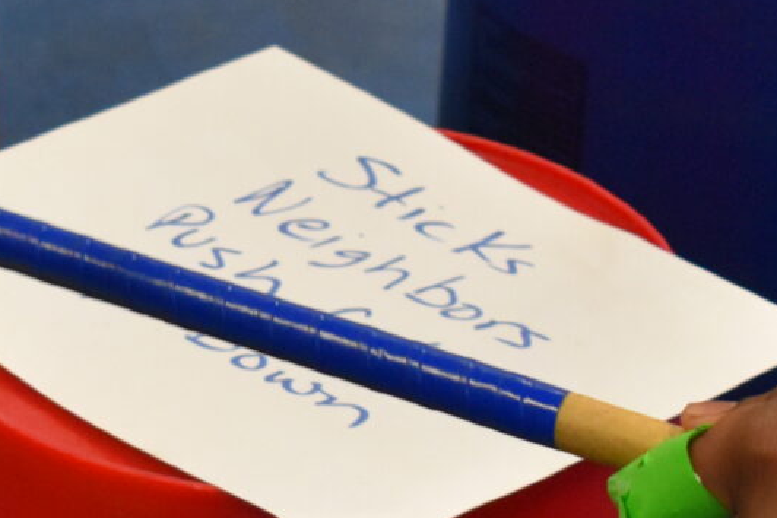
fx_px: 4987
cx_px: 180
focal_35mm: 231
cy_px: 279
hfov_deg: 8.9
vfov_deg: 6.0
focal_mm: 40
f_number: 5
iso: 2800
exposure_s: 1/125
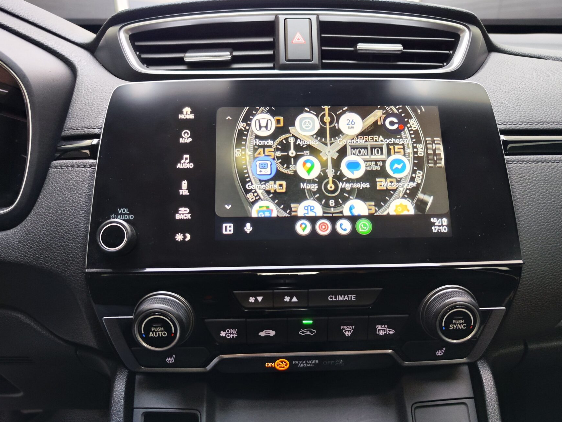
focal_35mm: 24
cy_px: 212
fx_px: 390
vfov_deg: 56.8
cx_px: 286
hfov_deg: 71.6
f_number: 1.69
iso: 349
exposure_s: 1/53.8
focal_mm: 7.01
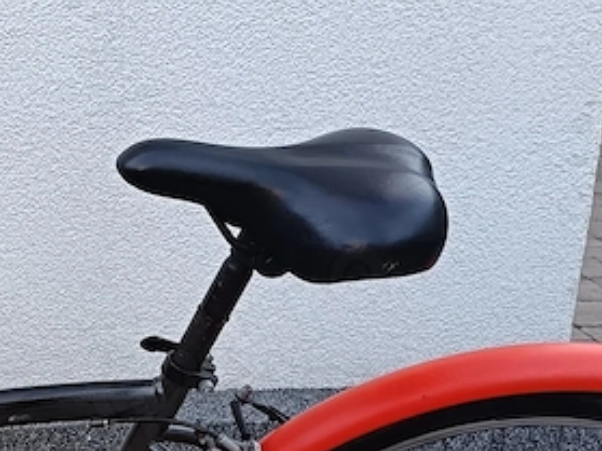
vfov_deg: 16.8
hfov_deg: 21.3
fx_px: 1495
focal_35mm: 86
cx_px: -97
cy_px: 453
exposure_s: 1/100
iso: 552
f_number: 1.75
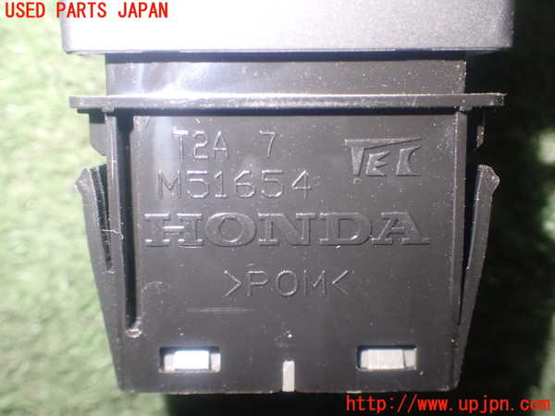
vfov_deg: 32.9
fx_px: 705
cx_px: 278
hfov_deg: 42.9
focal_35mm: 44
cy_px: 208
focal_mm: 7.84
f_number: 2.9
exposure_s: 1/25
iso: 800
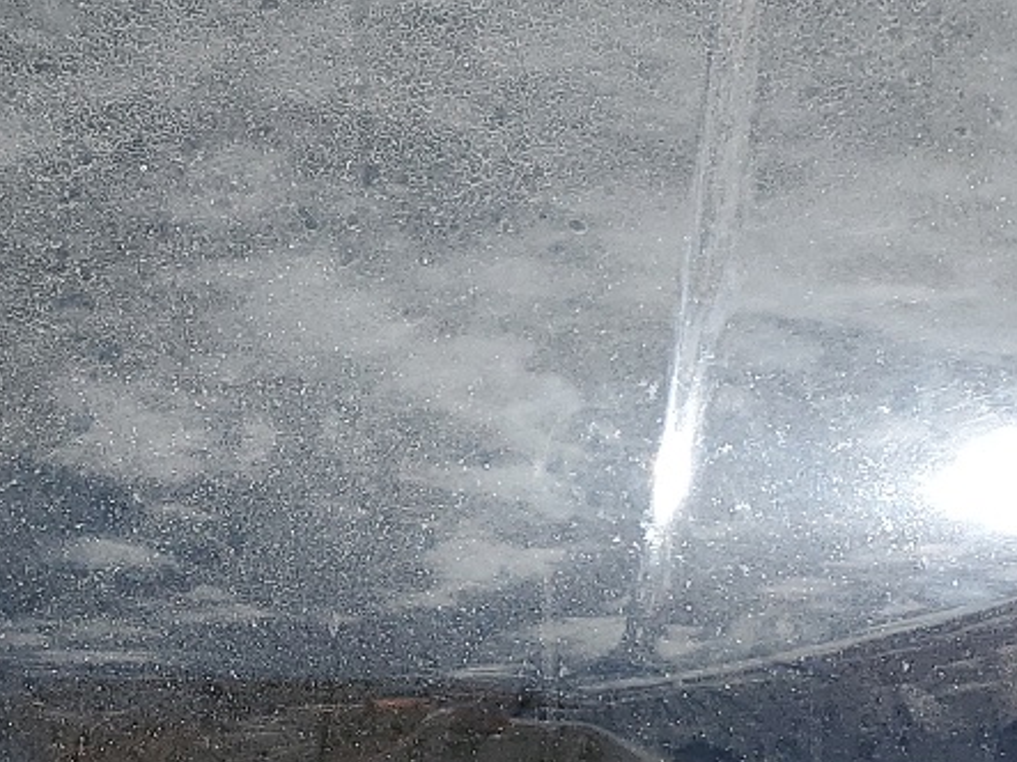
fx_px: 2761
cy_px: 691
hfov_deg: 20.7
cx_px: 269
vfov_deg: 15.5
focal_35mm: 94
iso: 50
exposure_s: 1/2500
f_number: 1.5
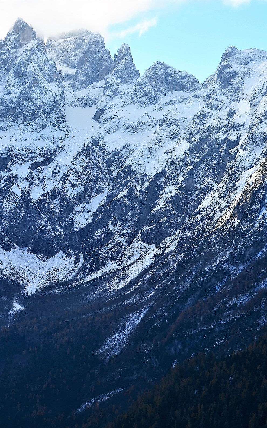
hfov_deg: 10.2
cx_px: 64
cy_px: 214
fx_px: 1488
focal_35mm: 128
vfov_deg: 16.3
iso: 100
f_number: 9
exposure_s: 1/320
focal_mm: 55
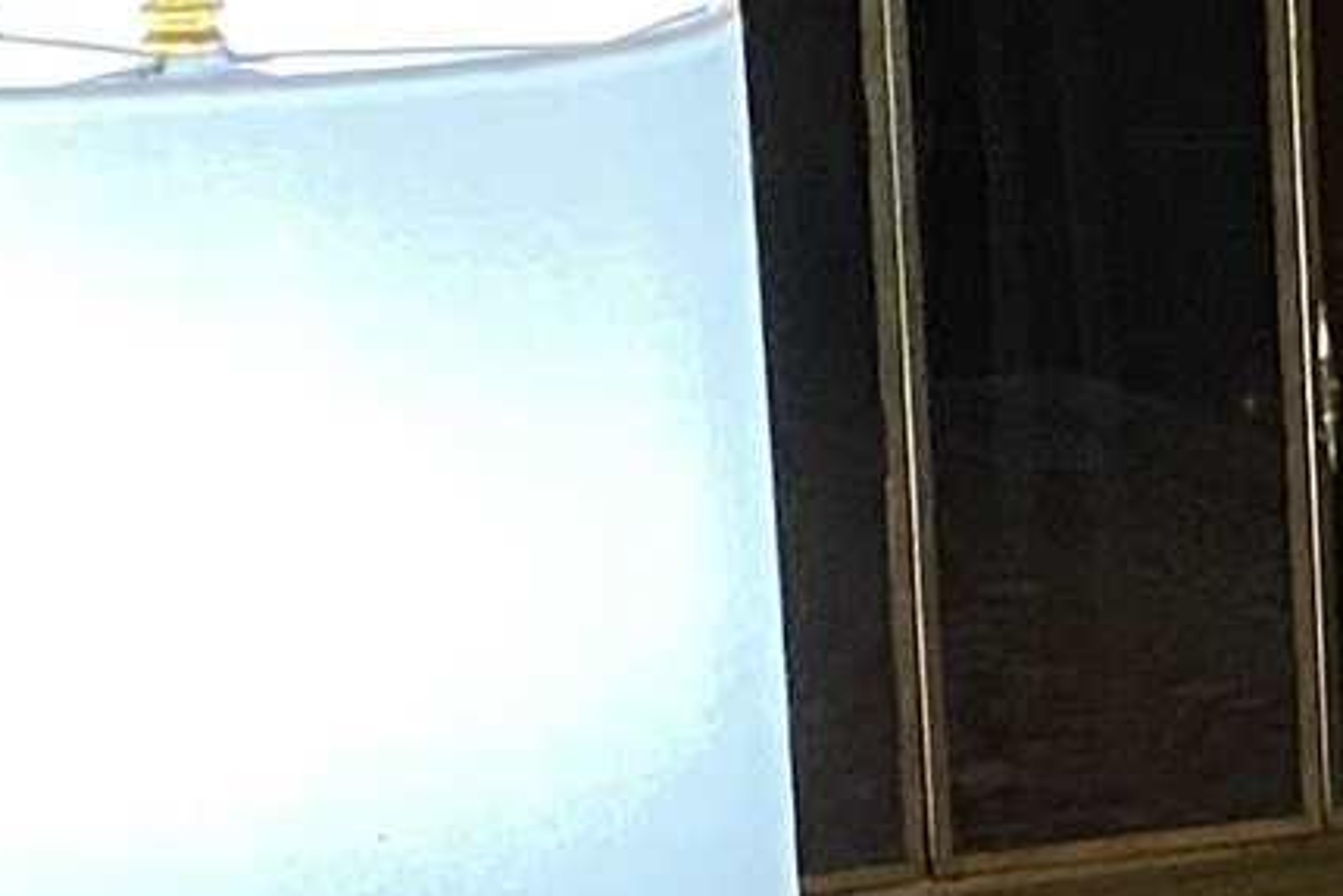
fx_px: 7202
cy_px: 524
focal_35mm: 193
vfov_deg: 7.1
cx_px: 2777
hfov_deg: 9.8
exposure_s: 1/60
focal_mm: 4.25
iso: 400
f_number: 1.8
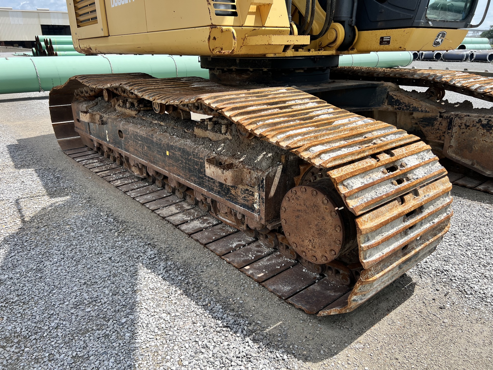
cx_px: 246
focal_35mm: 26
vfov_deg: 53.1
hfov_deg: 67.3
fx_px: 370
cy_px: 185
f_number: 1.5
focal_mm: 5.7
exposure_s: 1/2513
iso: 50
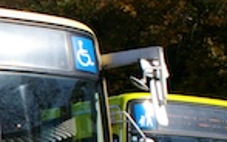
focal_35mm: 174
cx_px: -63
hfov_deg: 11.7
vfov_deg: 7.5
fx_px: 1077
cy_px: 191
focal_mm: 28
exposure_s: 1/4000
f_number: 4
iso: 400
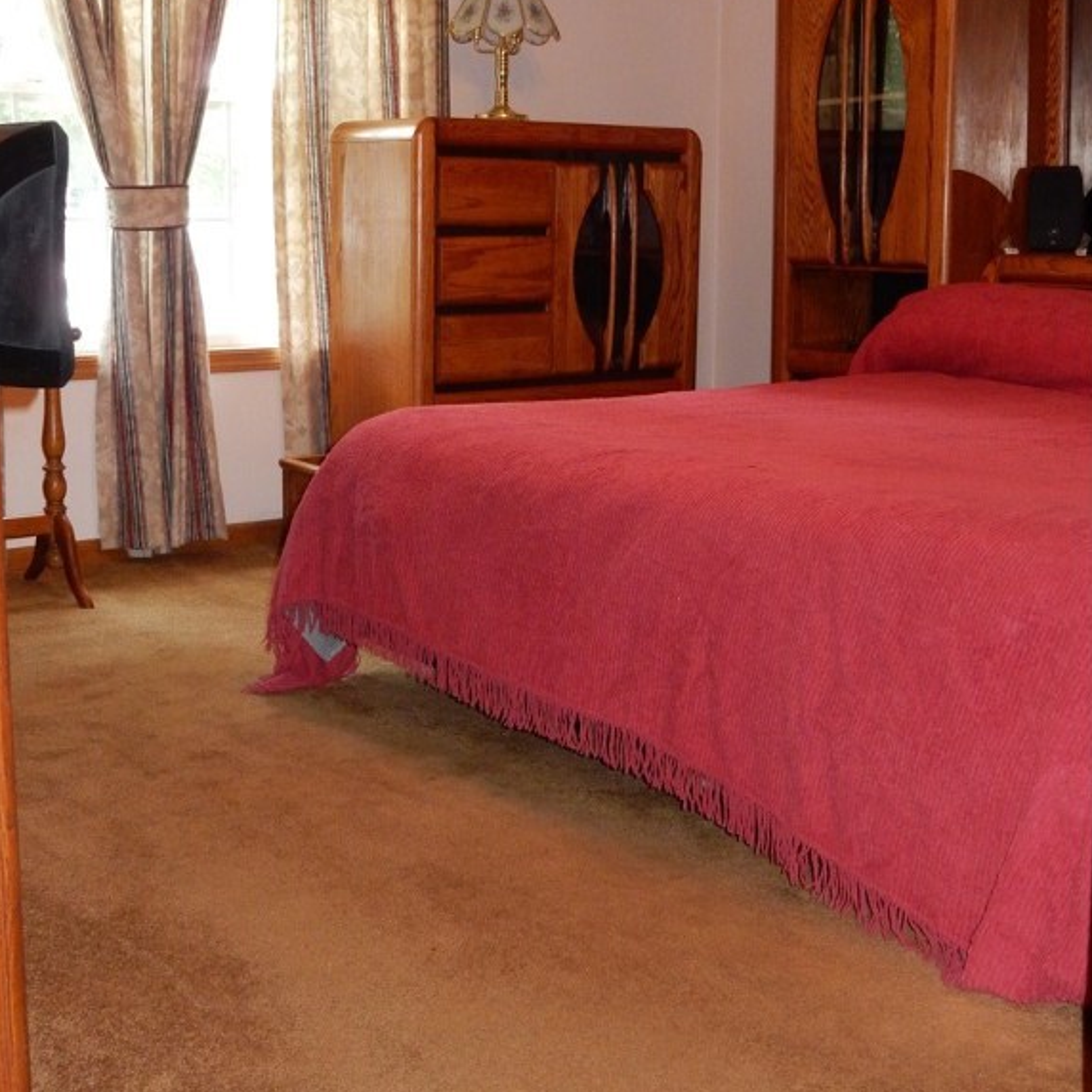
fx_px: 1820
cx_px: 546
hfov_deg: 33.4
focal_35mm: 51
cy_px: 462
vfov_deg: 33.3
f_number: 4.2
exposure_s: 1/30
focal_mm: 7.6
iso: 560
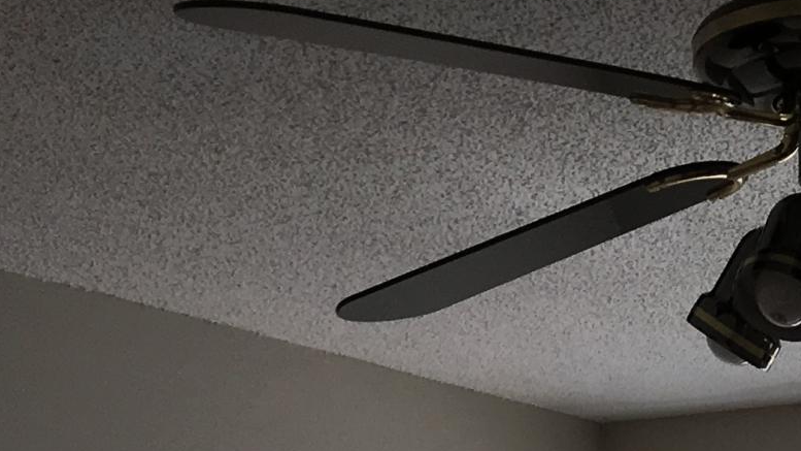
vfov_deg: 8.8
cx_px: 1179
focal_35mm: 122
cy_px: 1146
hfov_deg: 16.2
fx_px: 2591
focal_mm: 4.15
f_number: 2.2
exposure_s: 1/175
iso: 25
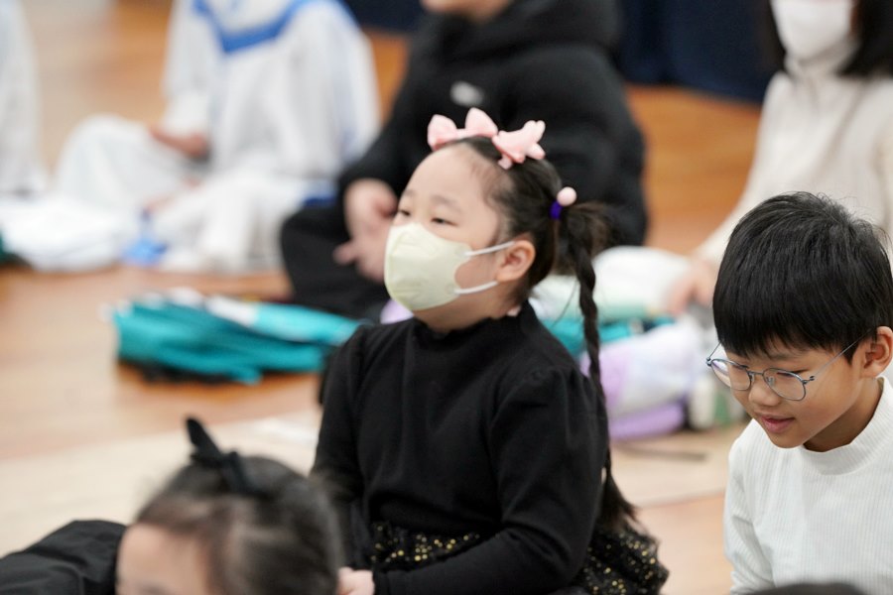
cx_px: 446
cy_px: 298
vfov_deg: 6.9
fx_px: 4961
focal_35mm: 200
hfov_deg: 10.3
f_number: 4
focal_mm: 200
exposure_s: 1/250
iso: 4000
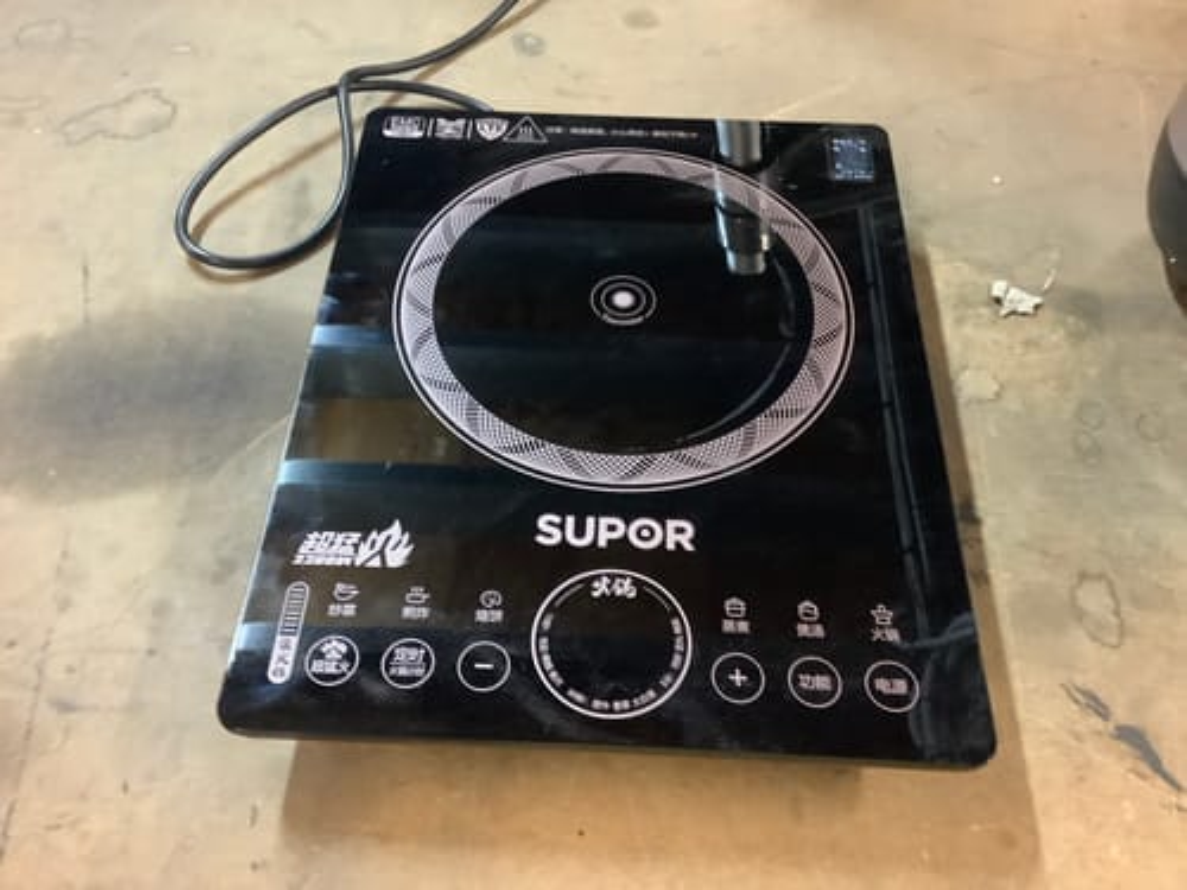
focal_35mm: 31
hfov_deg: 58.4
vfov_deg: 45.4
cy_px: 445
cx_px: 594
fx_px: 1063
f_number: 2.4
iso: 640
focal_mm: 3.3
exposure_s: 1/25
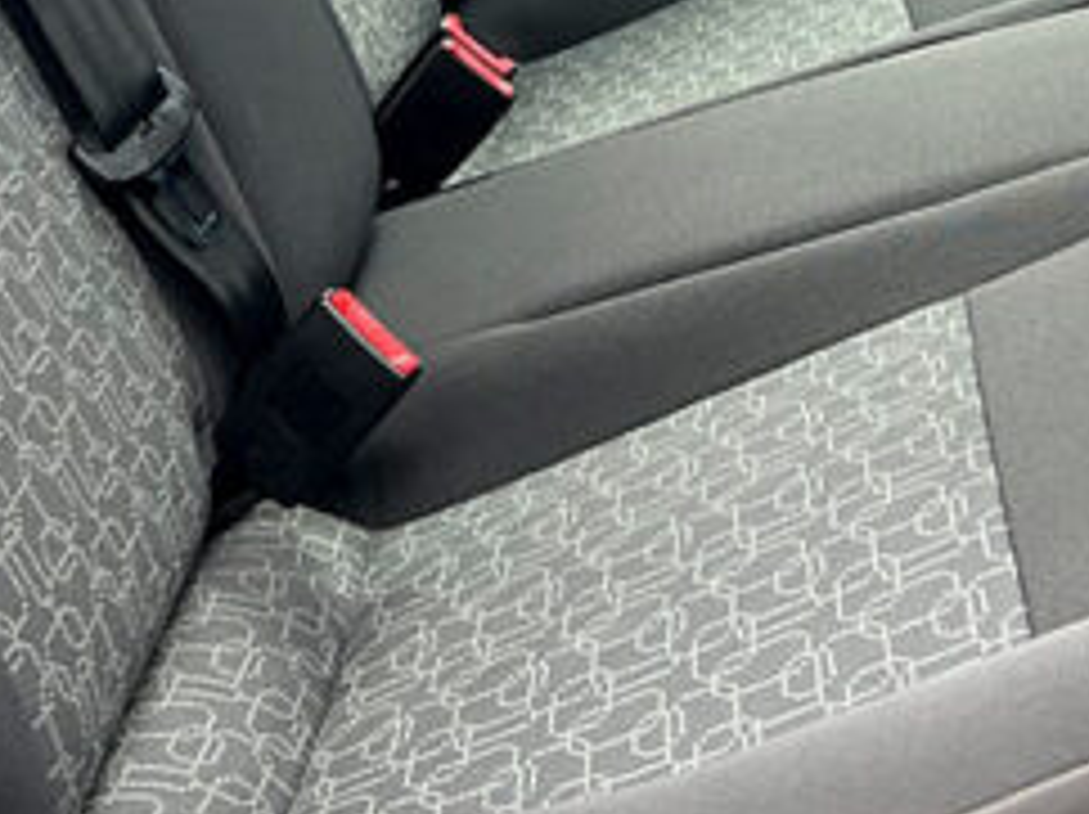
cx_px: 549
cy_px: -310
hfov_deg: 22.8
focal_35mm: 86
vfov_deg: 16.0
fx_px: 2703
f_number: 1.5
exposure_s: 1/187
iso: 50
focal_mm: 5.7
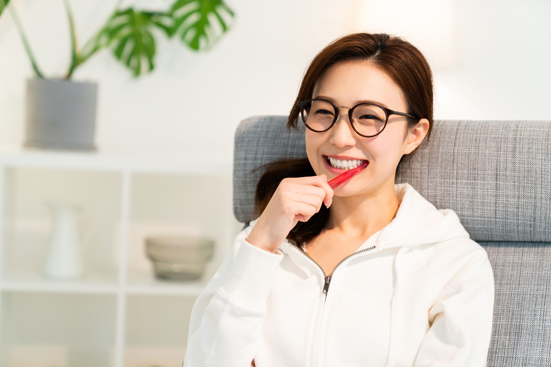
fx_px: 1071
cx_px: 276
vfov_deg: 19.5
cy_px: 184
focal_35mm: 70
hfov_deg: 28.8
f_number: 2.8
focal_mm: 70
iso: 400
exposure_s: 1/100
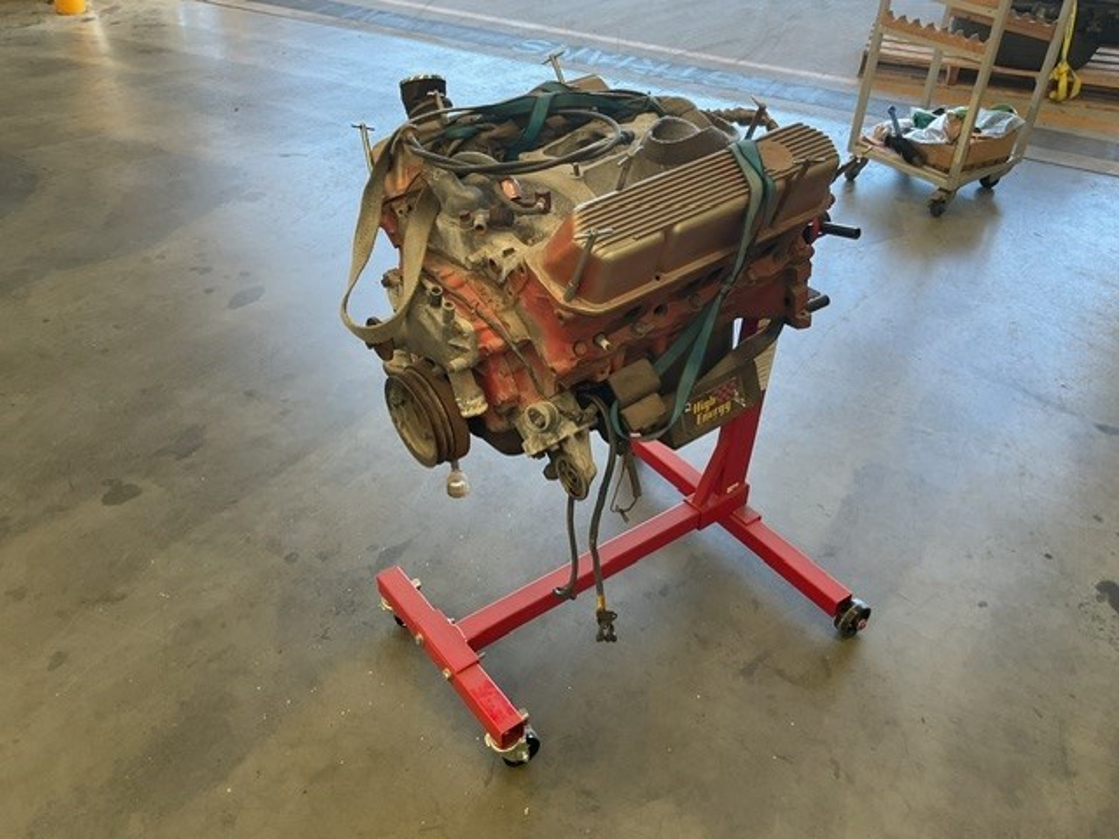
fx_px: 937
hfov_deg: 61.7
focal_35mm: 29
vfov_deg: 48.2
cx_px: 560
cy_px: 420
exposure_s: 1/100
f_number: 1.8
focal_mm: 3
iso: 40
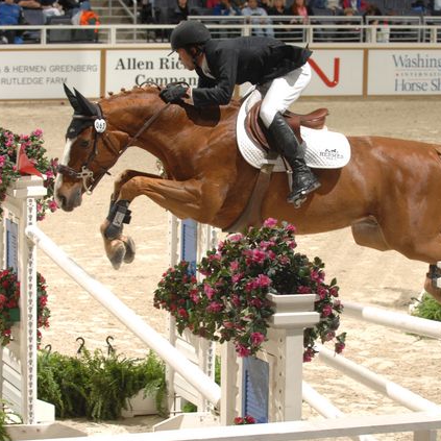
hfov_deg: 12.9
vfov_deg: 12.9
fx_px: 1946
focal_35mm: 135
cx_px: 261
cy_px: 220
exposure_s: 1/250
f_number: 5
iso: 320
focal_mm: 70
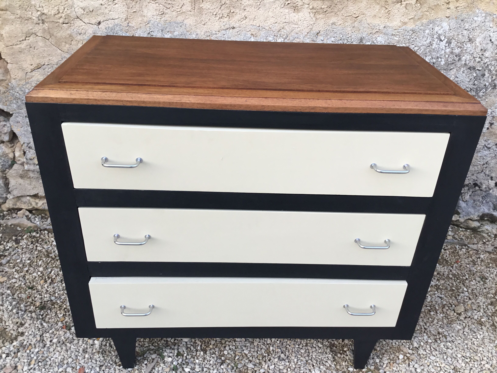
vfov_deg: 45.4
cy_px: 186
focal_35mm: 31
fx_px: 445
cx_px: 248
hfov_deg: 58.4
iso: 40
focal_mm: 3.3
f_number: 2.4
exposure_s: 1/100
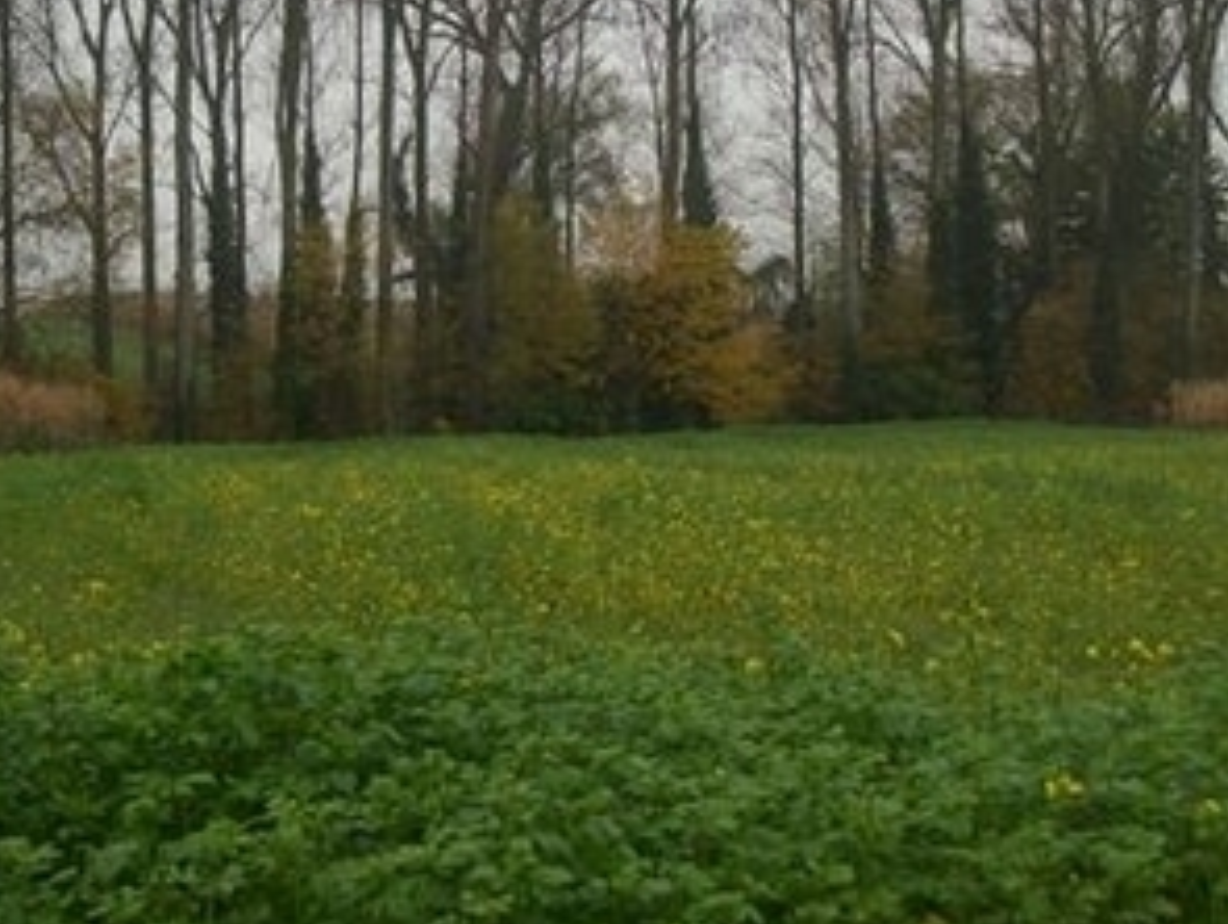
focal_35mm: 65
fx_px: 2309
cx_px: 545
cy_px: 254
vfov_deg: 22.5
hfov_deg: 29.8
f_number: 2.9
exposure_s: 1/160
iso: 80
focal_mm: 5.7
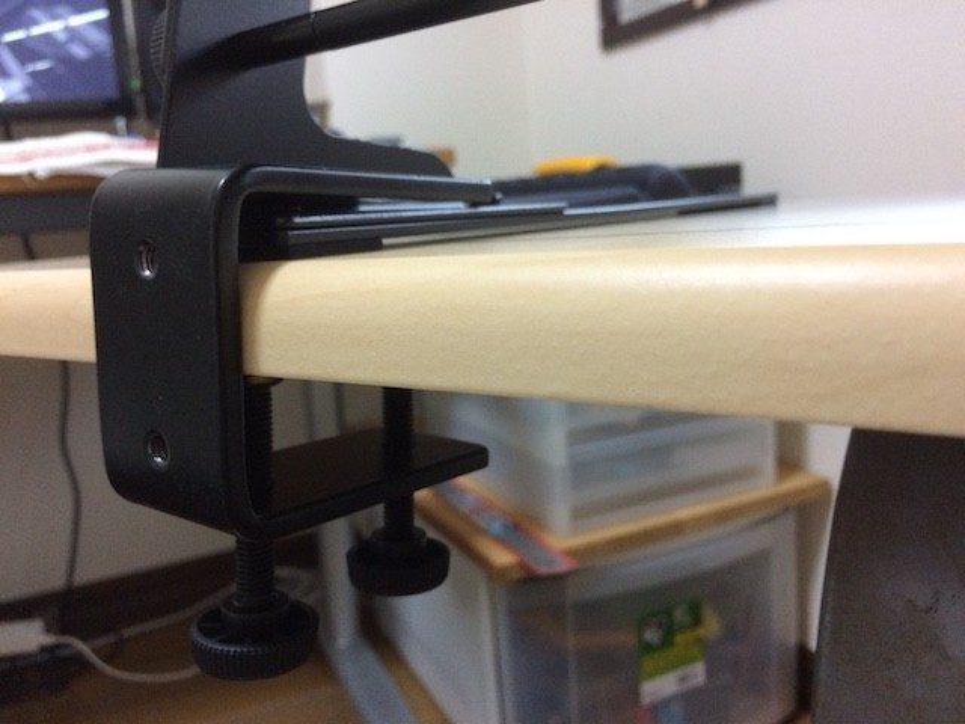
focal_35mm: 29
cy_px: 362
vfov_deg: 48.2
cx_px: 482
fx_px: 808
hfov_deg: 61.7
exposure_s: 1/30
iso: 250
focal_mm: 4.15
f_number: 2.2
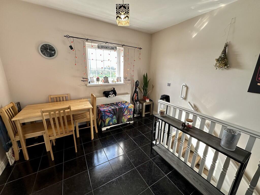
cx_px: 130
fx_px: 105
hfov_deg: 102.1
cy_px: 98
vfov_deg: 85.7
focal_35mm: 14
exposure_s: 1/99
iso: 80
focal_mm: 2.22
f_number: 2.2
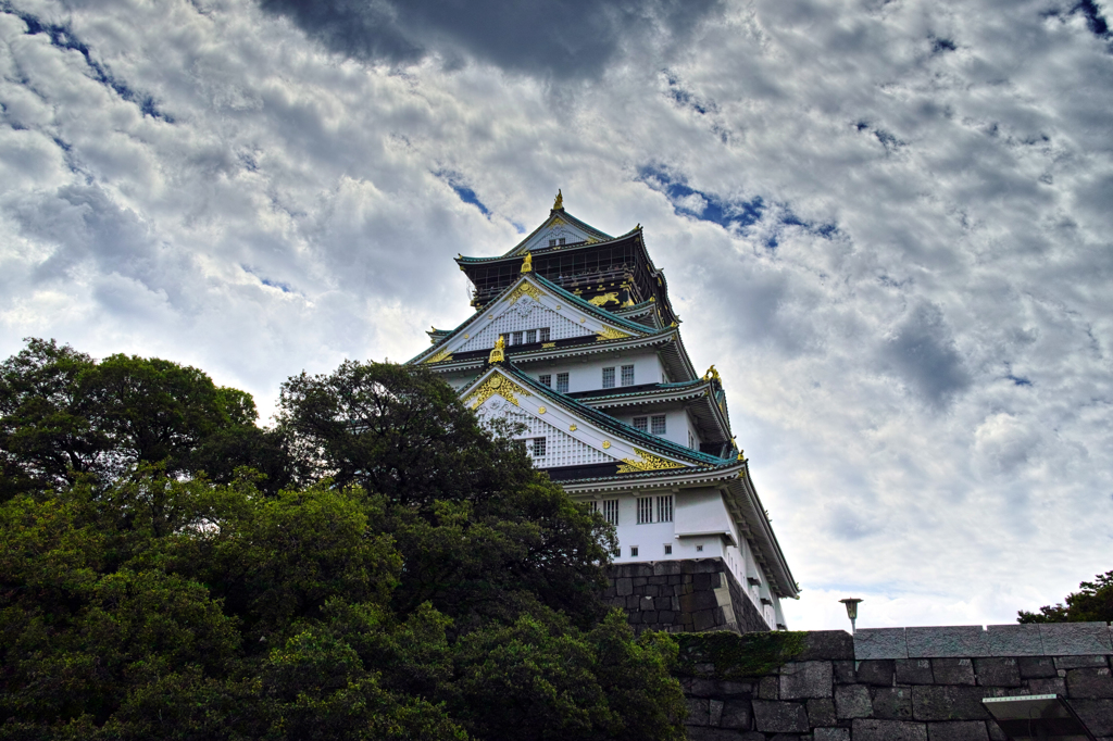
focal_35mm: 28
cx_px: 556
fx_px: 865
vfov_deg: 46.4
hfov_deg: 65.5
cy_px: 370
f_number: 10
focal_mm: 19
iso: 100
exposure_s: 1/500
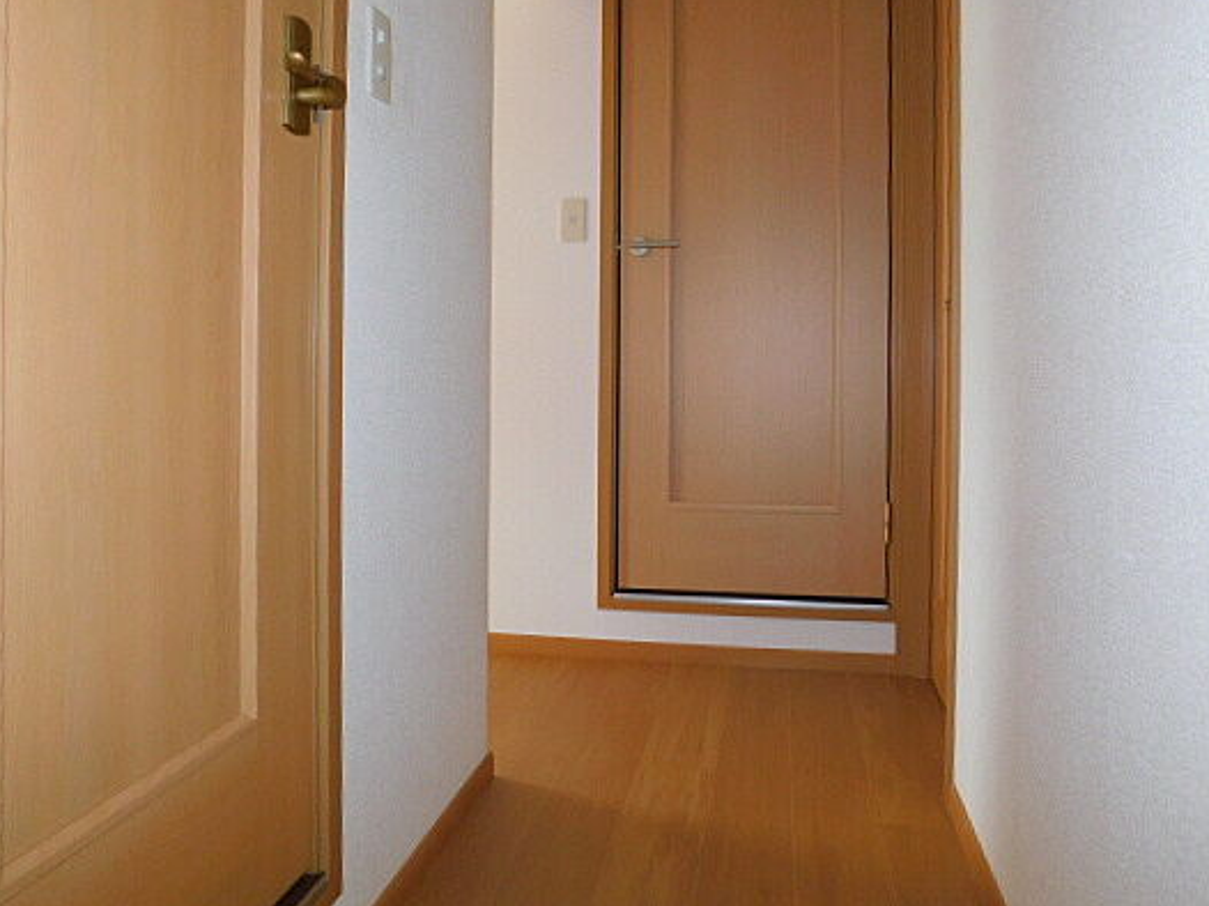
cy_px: 375
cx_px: 607
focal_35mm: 28
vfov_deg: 49.5
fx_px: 977
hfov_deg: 63.5
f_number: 3
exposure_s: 1/30
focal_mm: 4
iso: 200
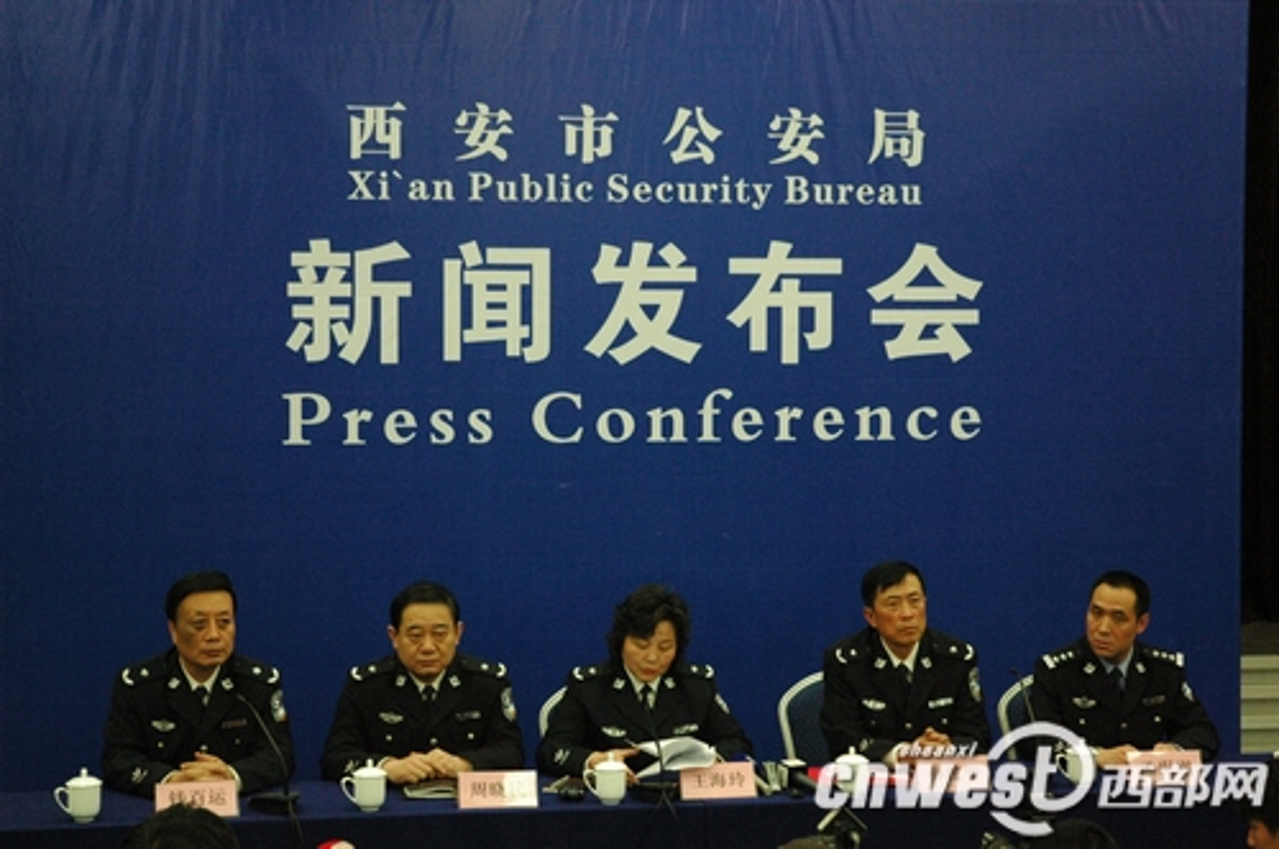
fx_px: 2661
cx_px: 640
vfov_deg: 18.1
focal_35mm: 75
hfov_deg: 27.0
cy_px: 424
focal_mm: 50
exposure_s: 1/80
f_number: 4.5
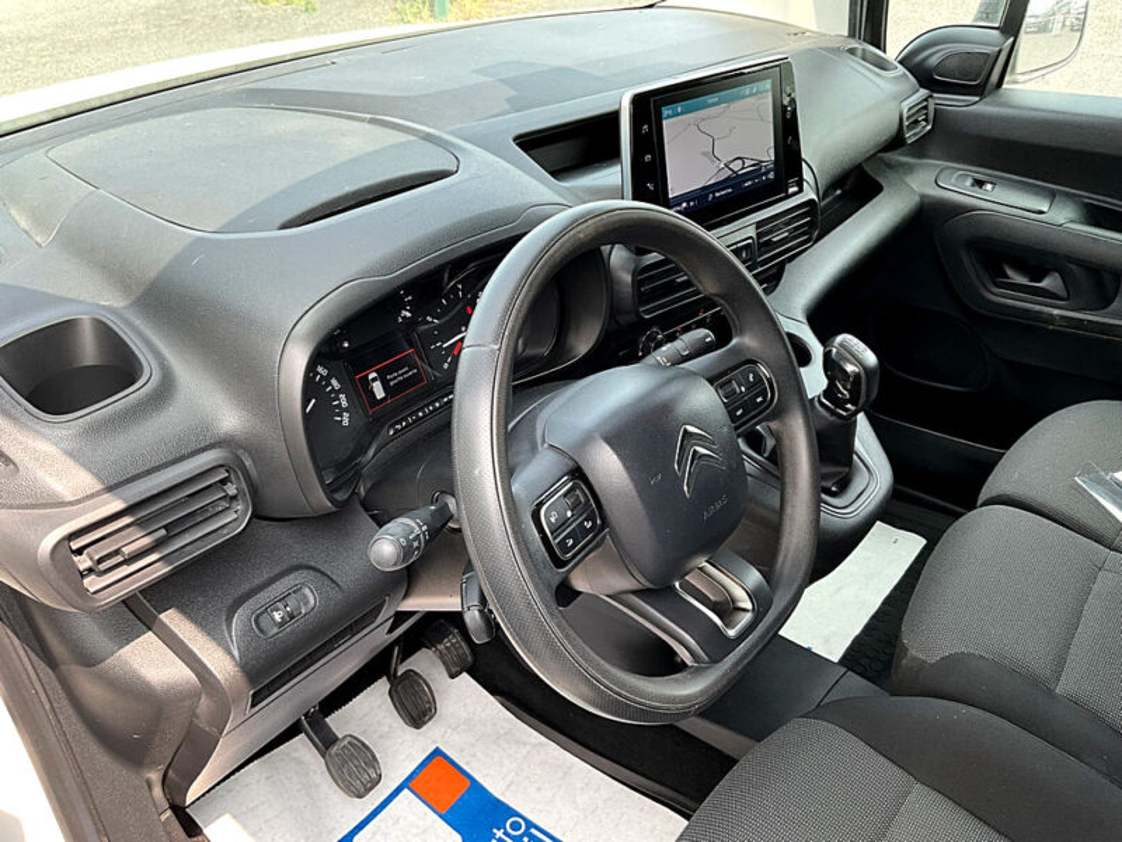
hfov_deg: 61.7
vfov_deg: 48.2
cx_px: 561
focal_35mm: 29
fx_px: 940
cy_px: 421
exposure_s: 1/122
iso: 25
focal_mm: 3
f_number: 1.8
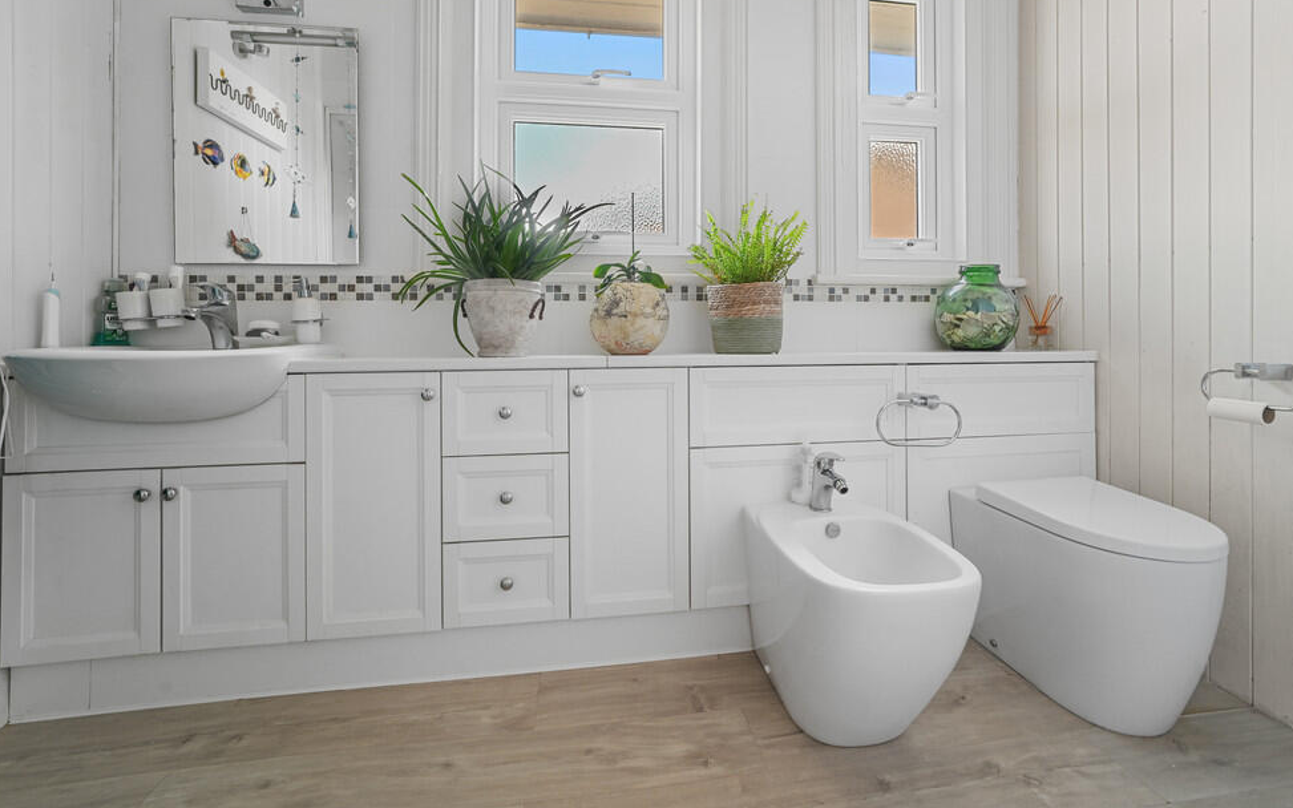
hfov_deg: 101.4
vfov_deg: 74.5
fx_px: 529
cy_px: 358
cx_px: 664
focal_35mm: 15
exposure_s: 1/2.5
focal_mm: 14
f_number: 8
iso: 400
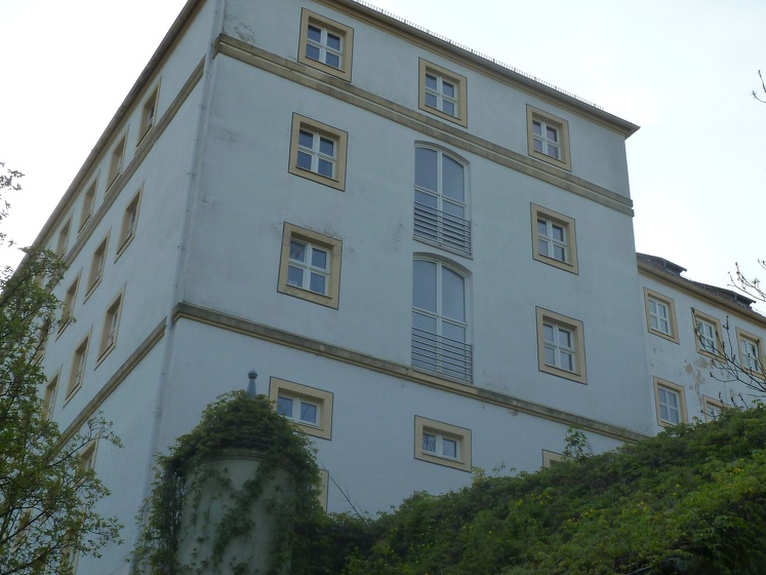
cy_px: 257
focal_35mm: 54
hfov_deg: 35.4
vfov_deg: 27.0
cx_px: 461
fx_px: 1195
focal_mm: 6.5
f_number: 5
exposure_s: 1/400
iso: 125
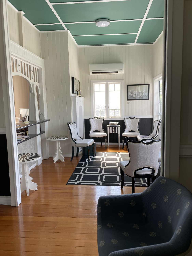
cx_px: 96
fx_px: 192
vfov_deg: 67.3
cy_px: 128
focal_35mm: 26
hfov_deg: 53.1
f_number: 1.8
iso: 32
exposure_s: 1/122
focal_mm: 4.25
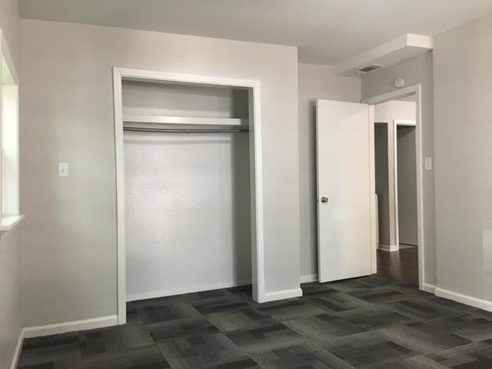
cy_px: 184
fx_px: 412
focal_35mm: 29
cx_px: 246
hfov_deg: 61.7
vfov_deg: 48.2
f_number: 2.2
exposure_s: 1/30
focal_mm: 4.15
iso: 125
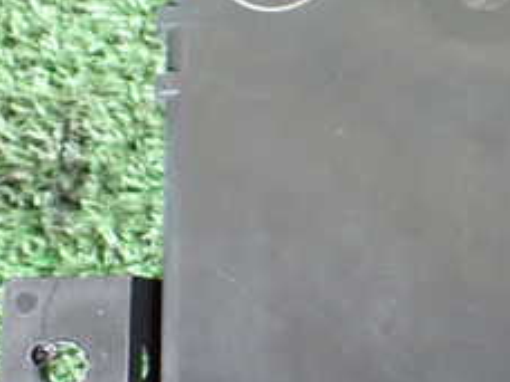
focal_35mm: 79
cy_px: 176
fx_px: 1164
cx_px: 476
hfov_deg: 23.9
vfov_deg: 18.7
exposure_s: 1/30
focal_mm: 5.4
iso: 1000
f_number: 2.3
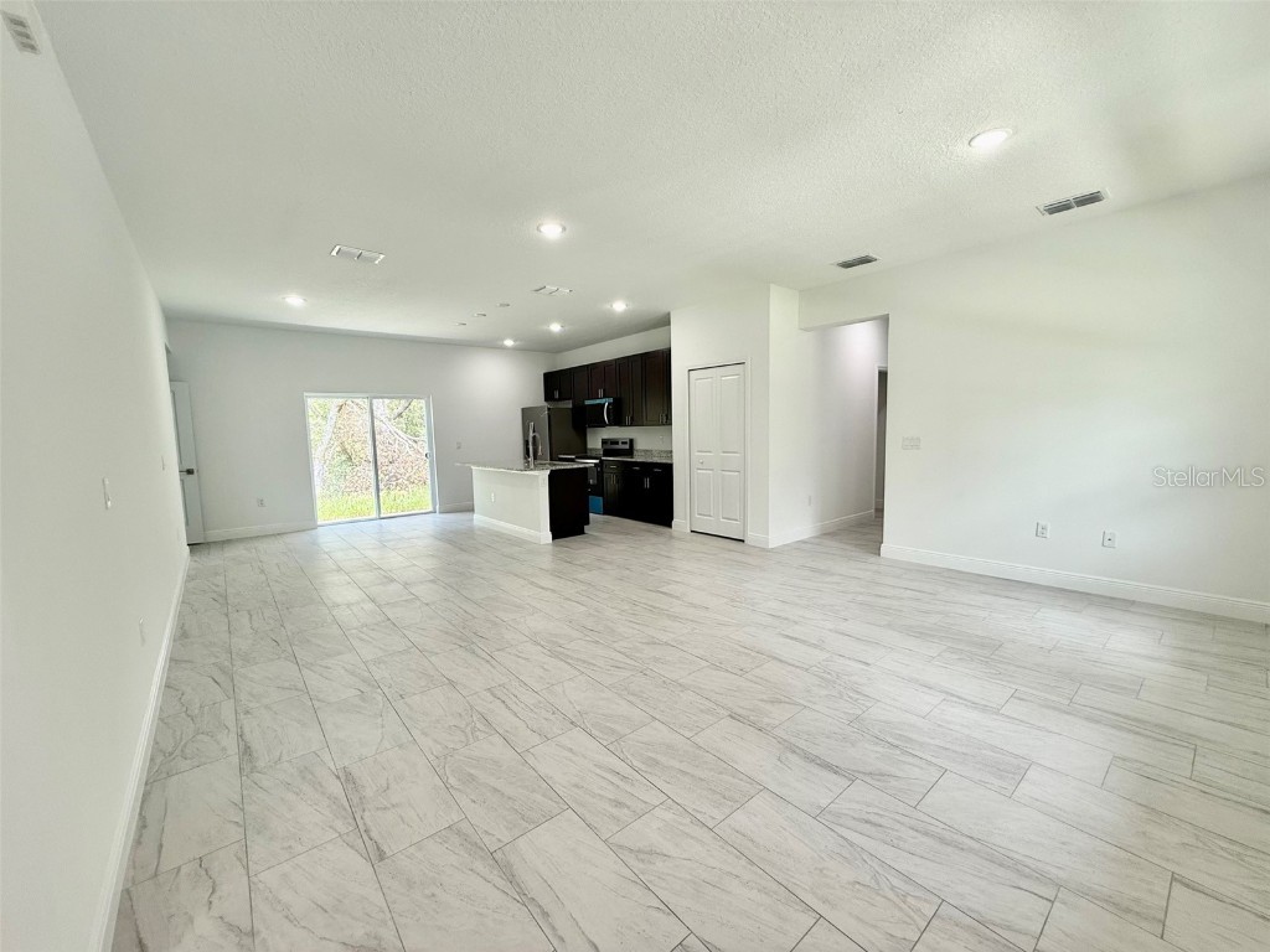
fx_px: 514
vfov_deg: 85.7
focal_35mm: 14
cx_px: 635
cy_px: 476
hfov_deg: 102.1
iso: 100
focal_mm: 2.22
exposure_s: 1/120
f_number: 2.2
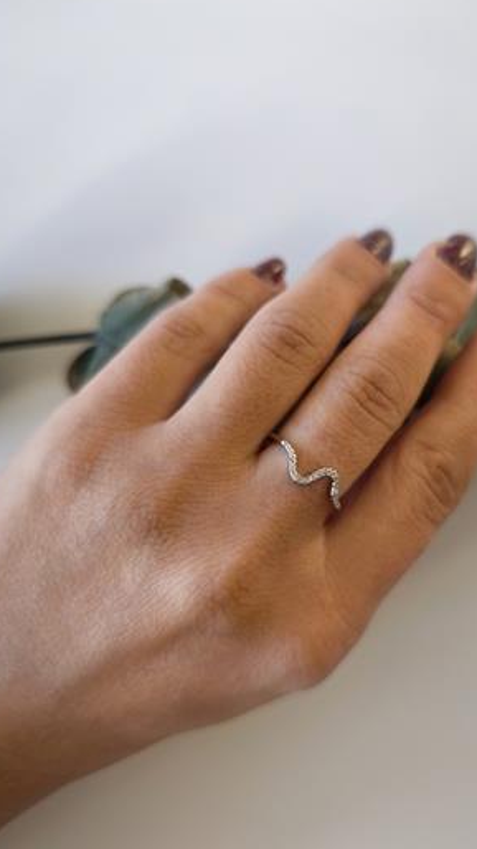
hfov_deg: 43.8
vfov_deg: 71.9
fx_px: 585
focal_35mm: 26
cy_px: 417
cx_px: 312
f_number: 1.6
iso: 125
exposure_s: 1/100
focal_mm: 6.57
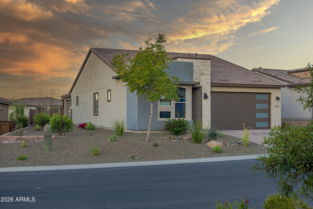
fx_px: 391
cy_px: 104
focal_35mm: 45
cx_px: 156
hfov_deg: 43.6
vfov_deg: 29.9
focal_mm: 30
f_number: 8
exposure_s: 1/1000
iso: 250
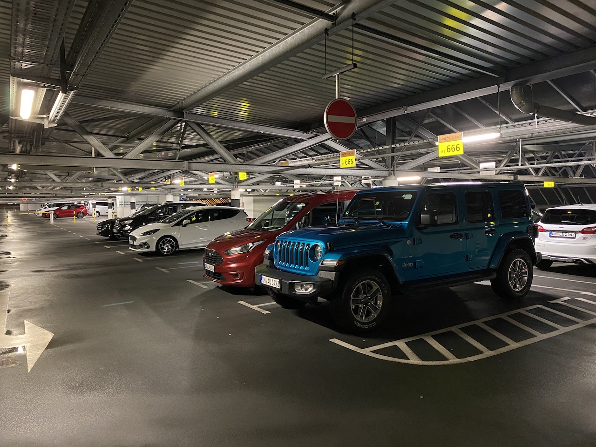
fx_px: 448
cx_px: 298
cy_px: 224
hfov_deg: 67.3
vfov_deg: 53.1
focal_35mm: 26
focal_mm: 4.25
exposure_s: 1/25
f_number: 1.8
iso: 800
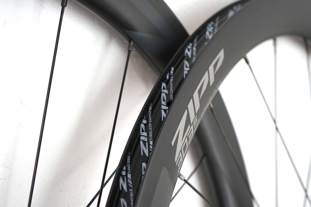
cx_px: 156
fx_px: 475
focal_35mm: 55
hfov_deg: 36.3
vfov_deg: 24.6
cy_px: 104
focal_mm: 55
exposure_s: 1/60
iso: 250
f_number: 5
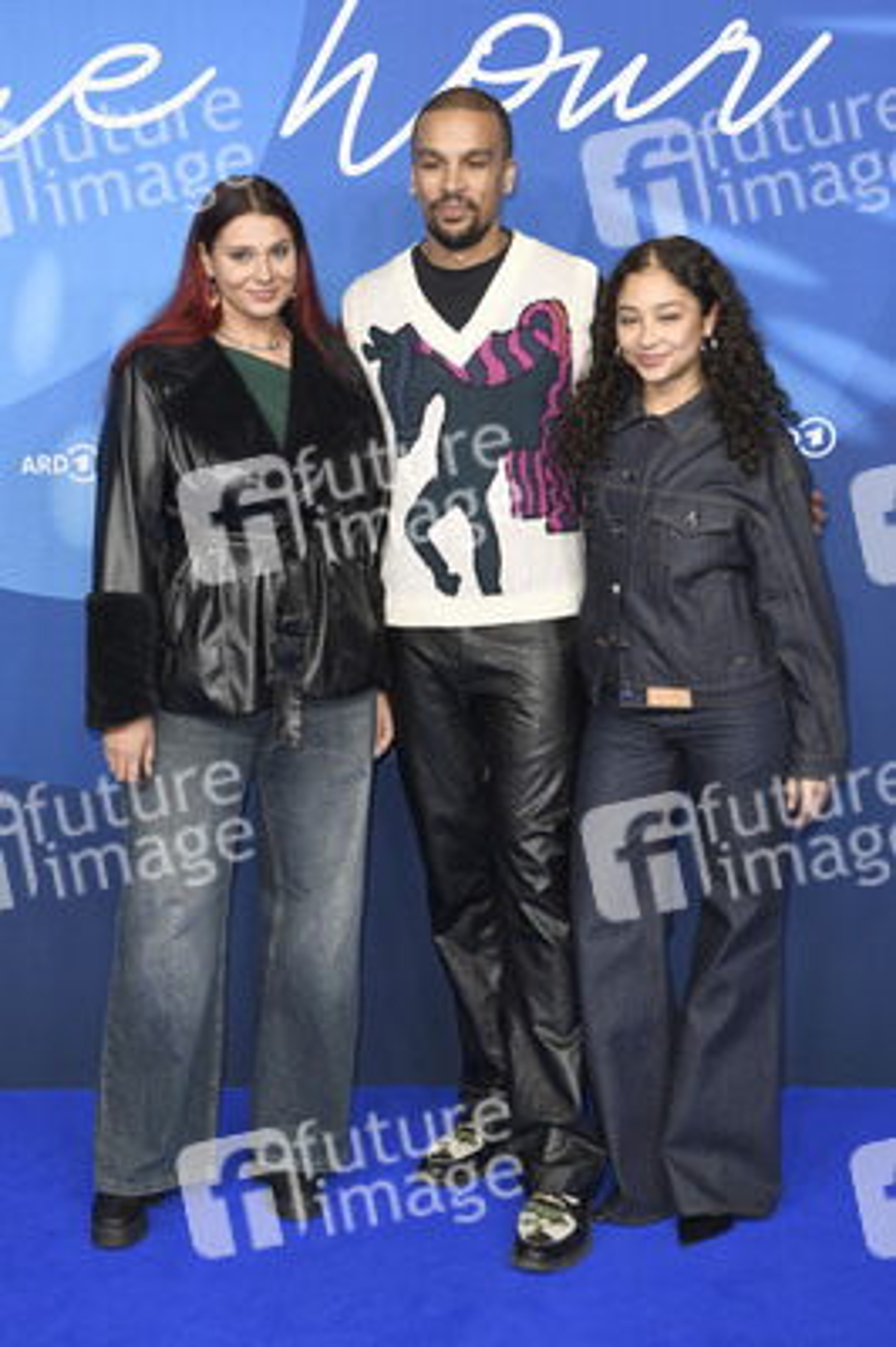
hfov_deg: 25.9
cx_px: 448
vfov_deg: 38.2
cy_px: 674
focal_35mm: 52
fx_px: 1945
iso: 800
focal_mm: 52
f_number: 4
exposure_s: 1/320
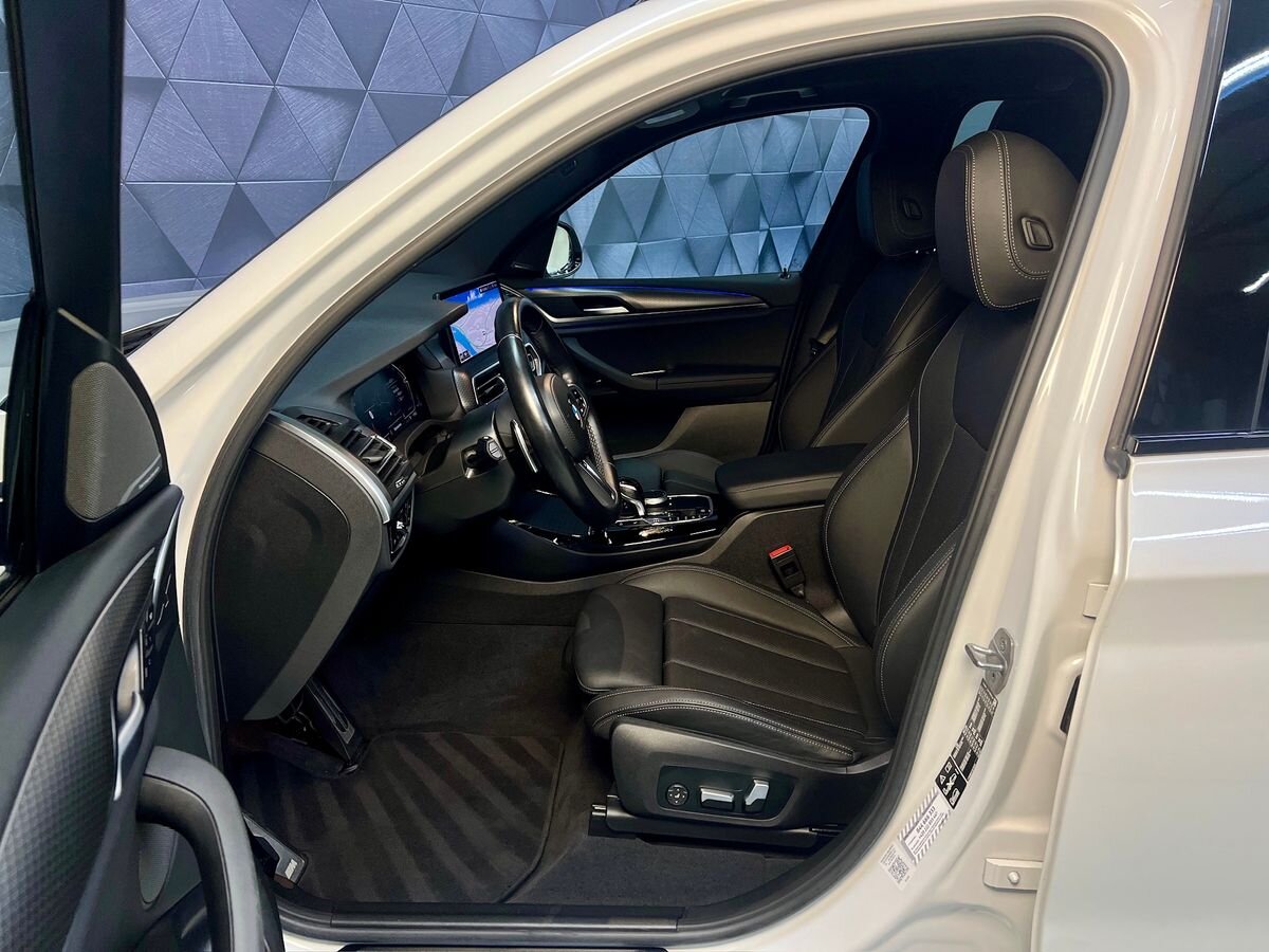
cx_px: 634
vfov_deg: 53.1
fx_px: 953
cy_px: 476
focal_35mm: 26
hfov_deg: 67.3
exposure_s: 1/115
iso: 125
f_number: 1.5
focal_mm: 5.7
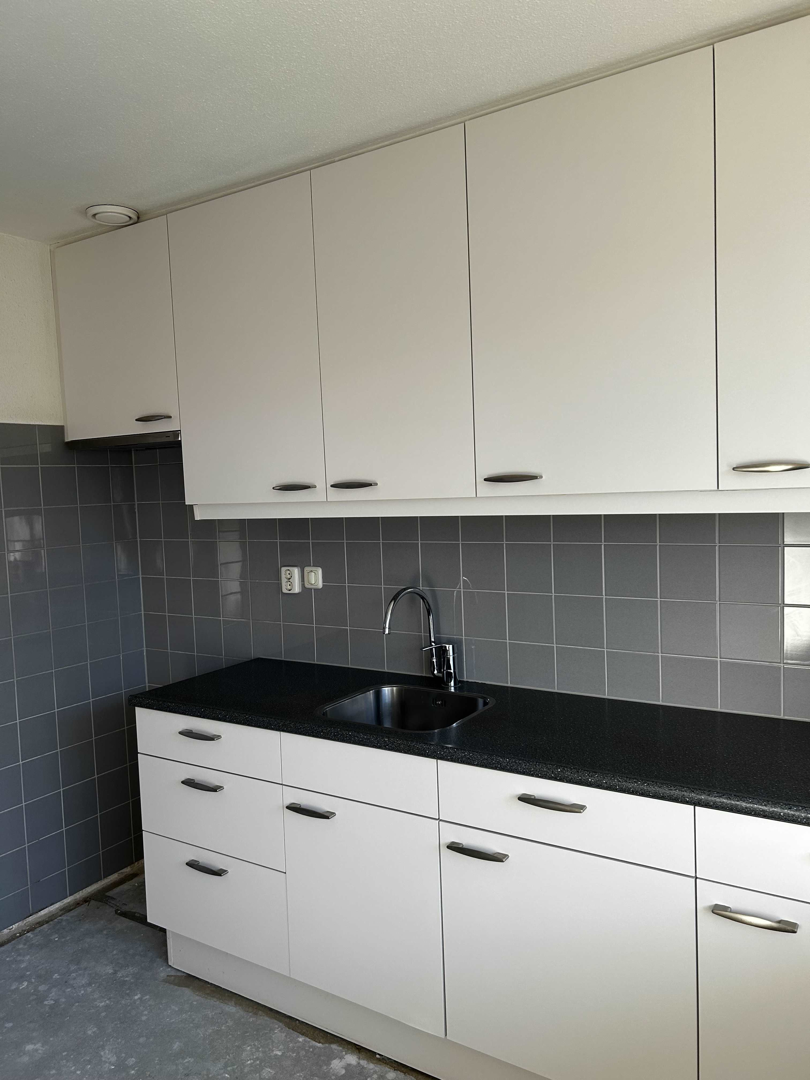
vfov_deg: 67.3
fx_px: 811
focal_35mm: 26
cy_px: 540
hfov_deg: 53.1
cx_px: 405
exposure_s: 1/121
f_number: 1.5
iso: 64
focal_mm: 5.7
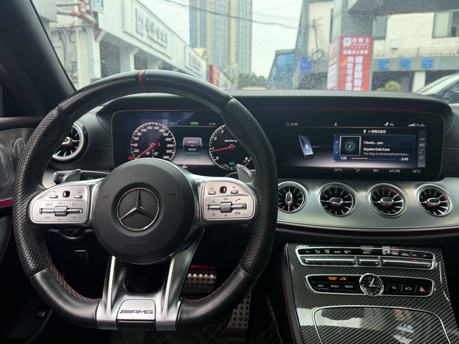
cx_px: 235
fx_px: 331
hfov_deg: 69.4
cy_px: 174
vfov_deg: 54.9
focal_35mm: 25
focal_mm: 6.76
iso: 125
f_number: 1.78
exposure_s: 1/169
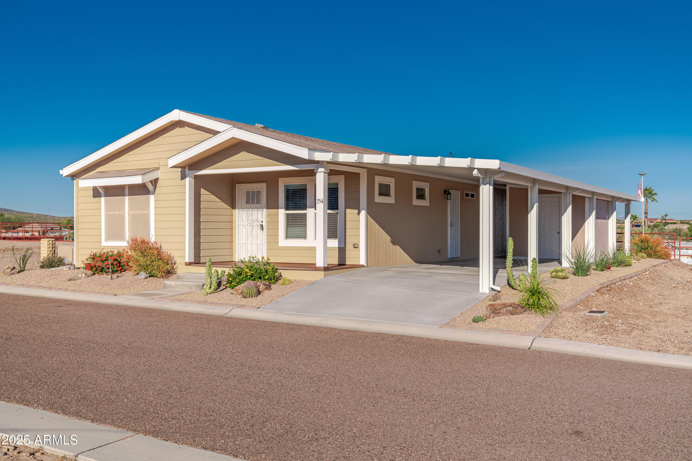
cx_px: 346
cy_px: 230
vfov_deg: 36.9
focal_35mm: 36
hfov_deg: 53.1
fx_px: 692
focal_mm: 36
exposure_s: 1/8000
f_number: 8
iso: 250
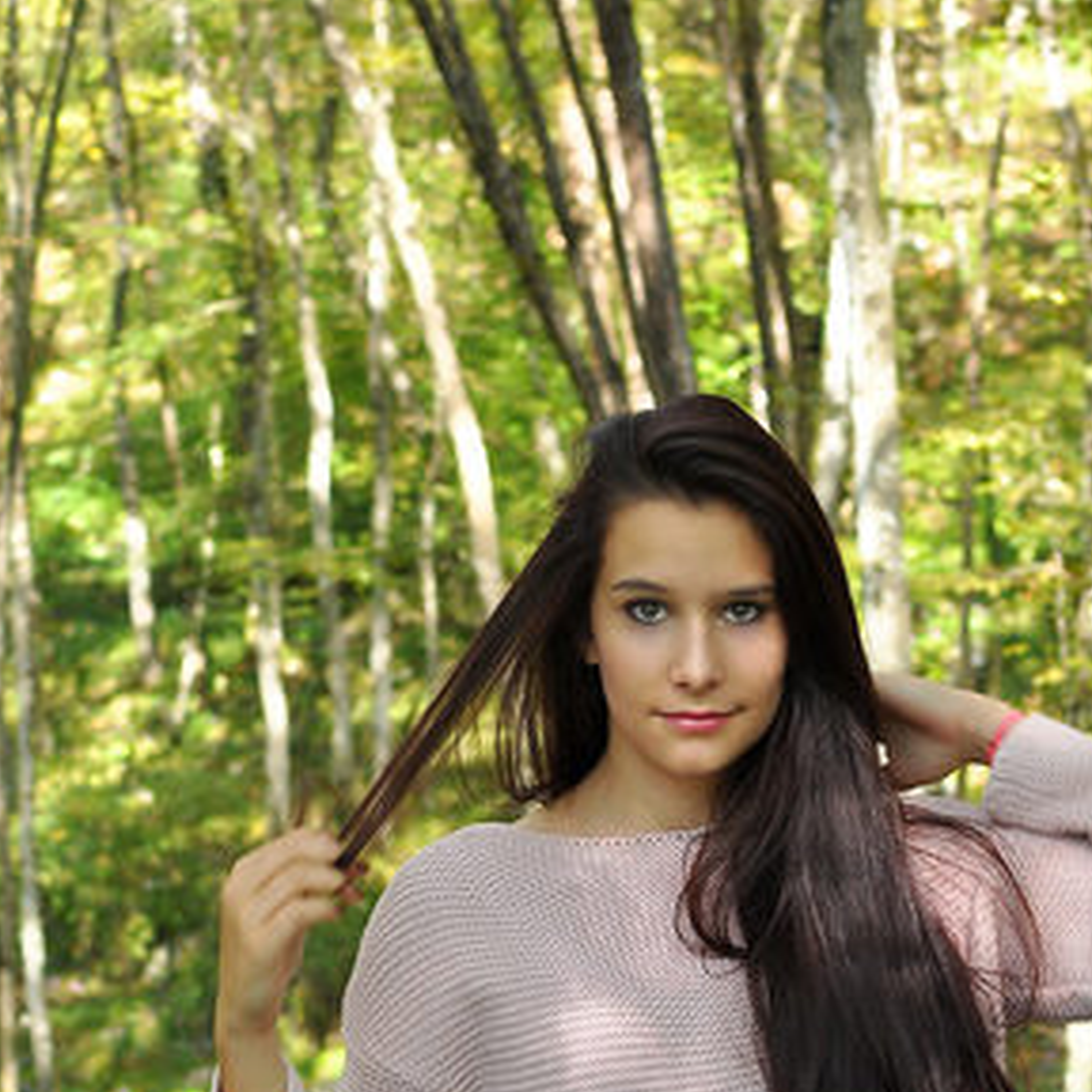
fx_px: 3315
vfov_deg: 18.5
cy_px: 861
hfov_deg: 18.7
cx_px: 724
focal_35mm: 93
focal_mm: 35
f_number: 4.5
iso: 400
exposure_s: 1/160
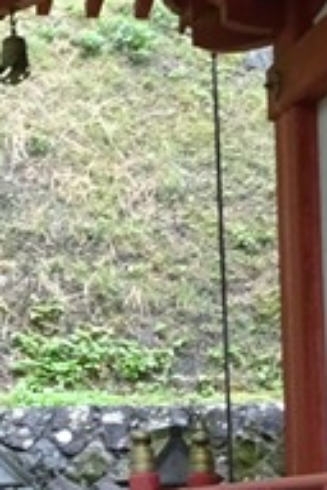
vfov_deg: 15.7
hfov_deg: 9.9
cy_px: 412
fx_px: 1757
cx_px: -317
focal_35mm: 129
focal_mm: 5.79
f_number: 4
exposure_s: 1/40
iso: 640
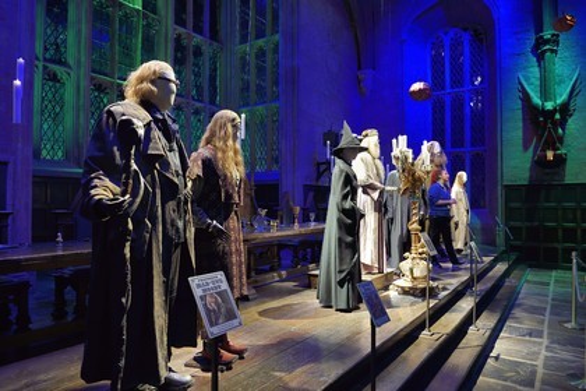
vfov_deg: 53.1
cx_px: 293
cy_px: 196
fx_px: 391
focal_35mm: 24
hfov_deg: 73.7
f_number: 6.3
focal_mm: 24
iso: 1600
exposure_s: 1/20
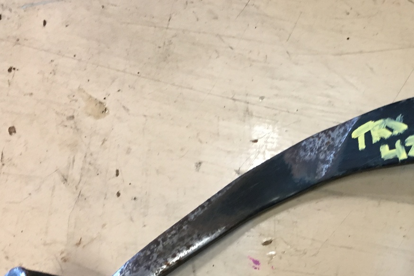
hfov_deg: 34.9
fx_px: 633
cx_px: 340
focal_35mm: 55
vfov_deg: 24.2
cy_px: 222
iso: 160
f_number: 2.2
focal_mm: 4.15
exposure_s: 1/33
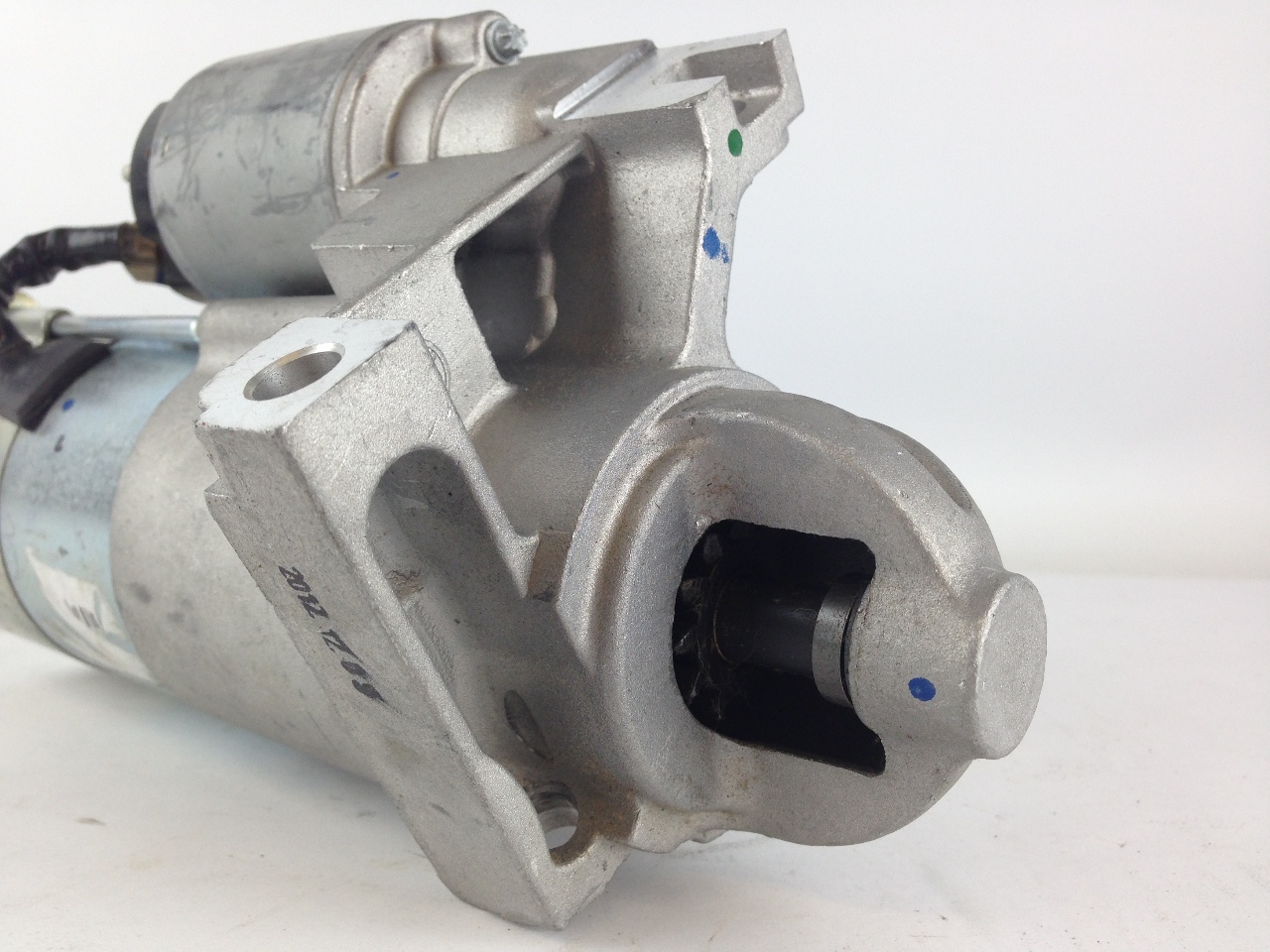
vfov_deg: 42.9
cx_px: 635
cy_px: 476
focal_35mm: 33
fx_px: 1211
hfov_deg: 55.4
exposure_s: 1/120
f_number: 2.4
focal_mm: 4.12
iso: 50
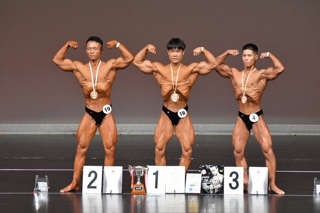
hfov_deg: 7.2
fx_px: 2532
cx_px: 160
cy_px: 106
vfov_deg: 4.8
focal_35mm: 285
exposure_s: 1/400
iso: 4000
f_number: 5.6
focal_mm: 190
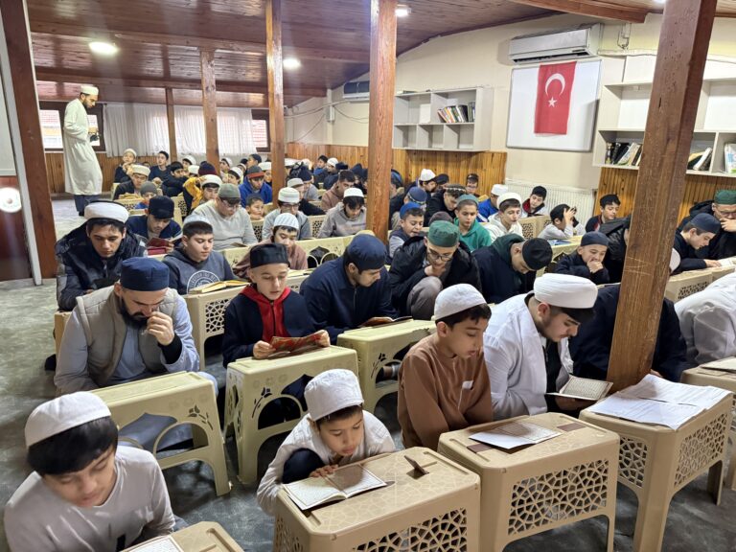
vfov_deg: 56.8
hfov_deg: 71.6
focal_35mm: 24
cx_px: 368
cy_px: 276
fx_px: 510
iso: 800
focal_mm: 6.76
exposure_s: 1/60
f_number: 1.78
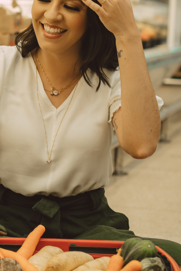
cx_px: 30
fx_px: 1116
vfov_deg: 13.9
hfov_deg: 9.2
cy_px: 157
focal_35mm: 148
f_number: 2.5
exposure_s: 1/160
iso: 400
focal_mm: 50
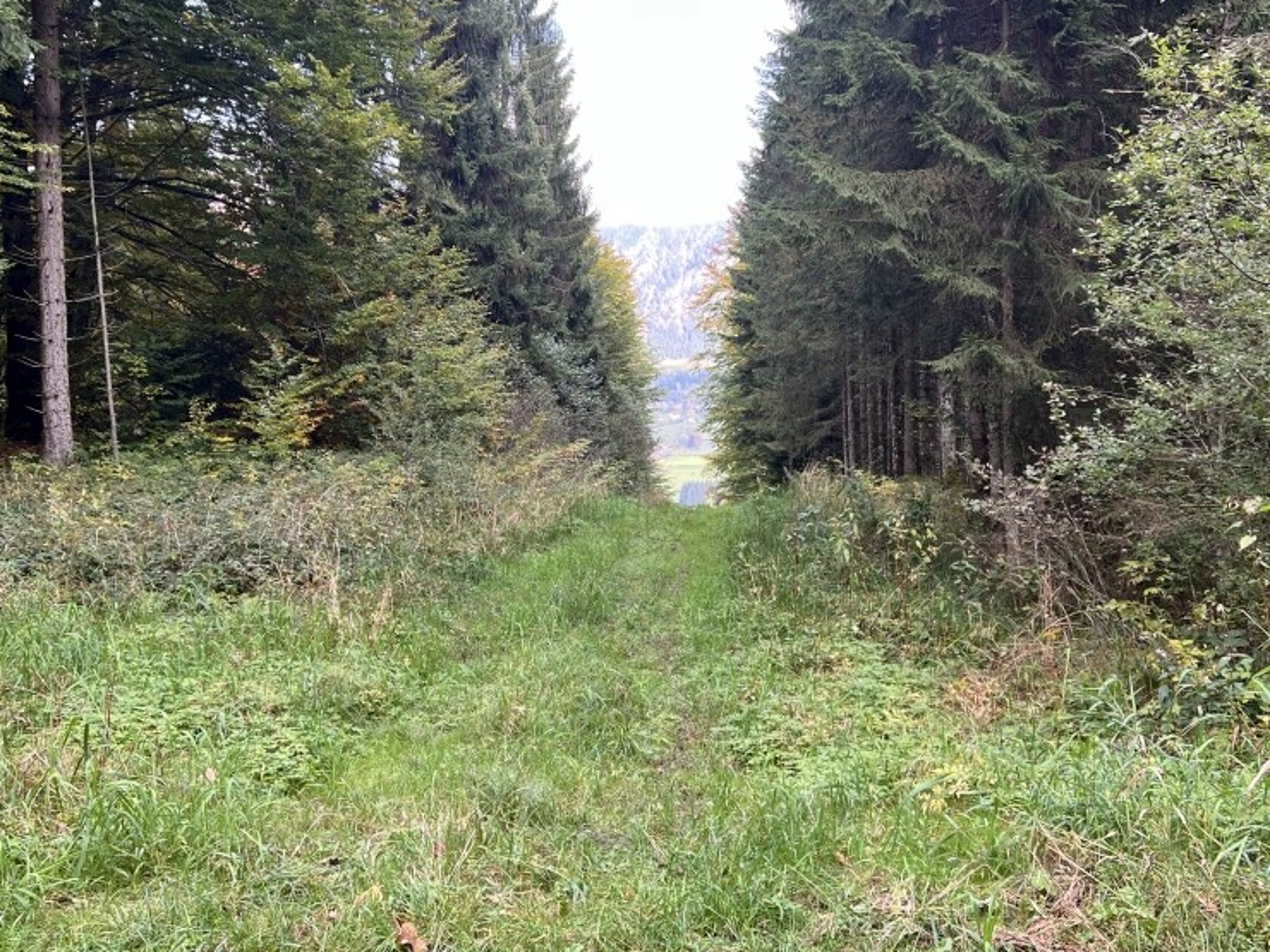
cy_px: 419
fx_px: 1321
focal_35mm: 36
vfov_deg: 39.6
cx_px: 637
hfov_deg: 51.4
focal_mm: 5.7
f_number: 1.5
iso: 32
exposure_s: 1/123
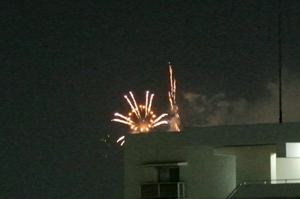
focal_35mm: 252
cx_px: 150
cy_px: 100
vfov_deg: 5.4
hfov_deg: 8.2
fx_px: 2098
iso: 3200
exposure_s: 1/5
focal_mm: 93.5
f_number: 5.3
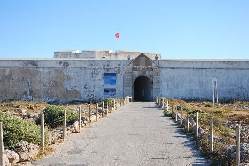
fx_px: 457
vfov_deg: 20.6
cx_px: 124
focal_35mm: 66
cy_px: 83
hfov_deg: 30.5
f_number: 7.1
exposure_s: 1/200
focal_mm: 44
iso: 100
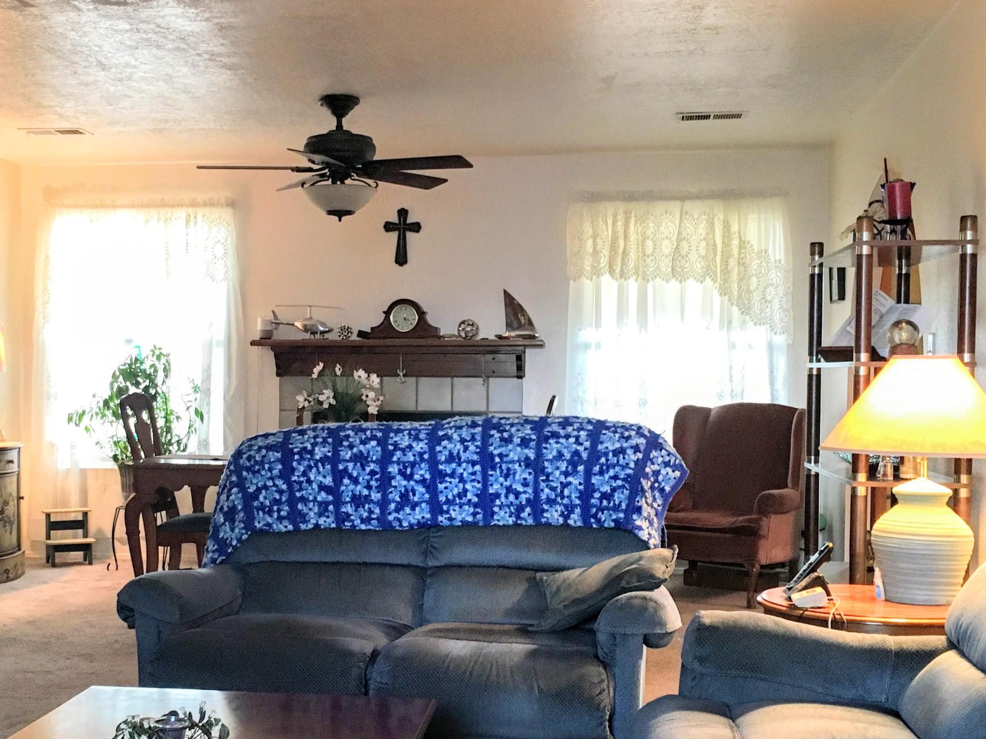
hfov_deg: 40.3
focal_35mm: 47
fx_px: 1339
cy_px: 425
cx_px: 404
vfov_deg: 30.8
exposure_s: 1/30
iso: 125
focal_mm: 4.15
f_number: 2.2
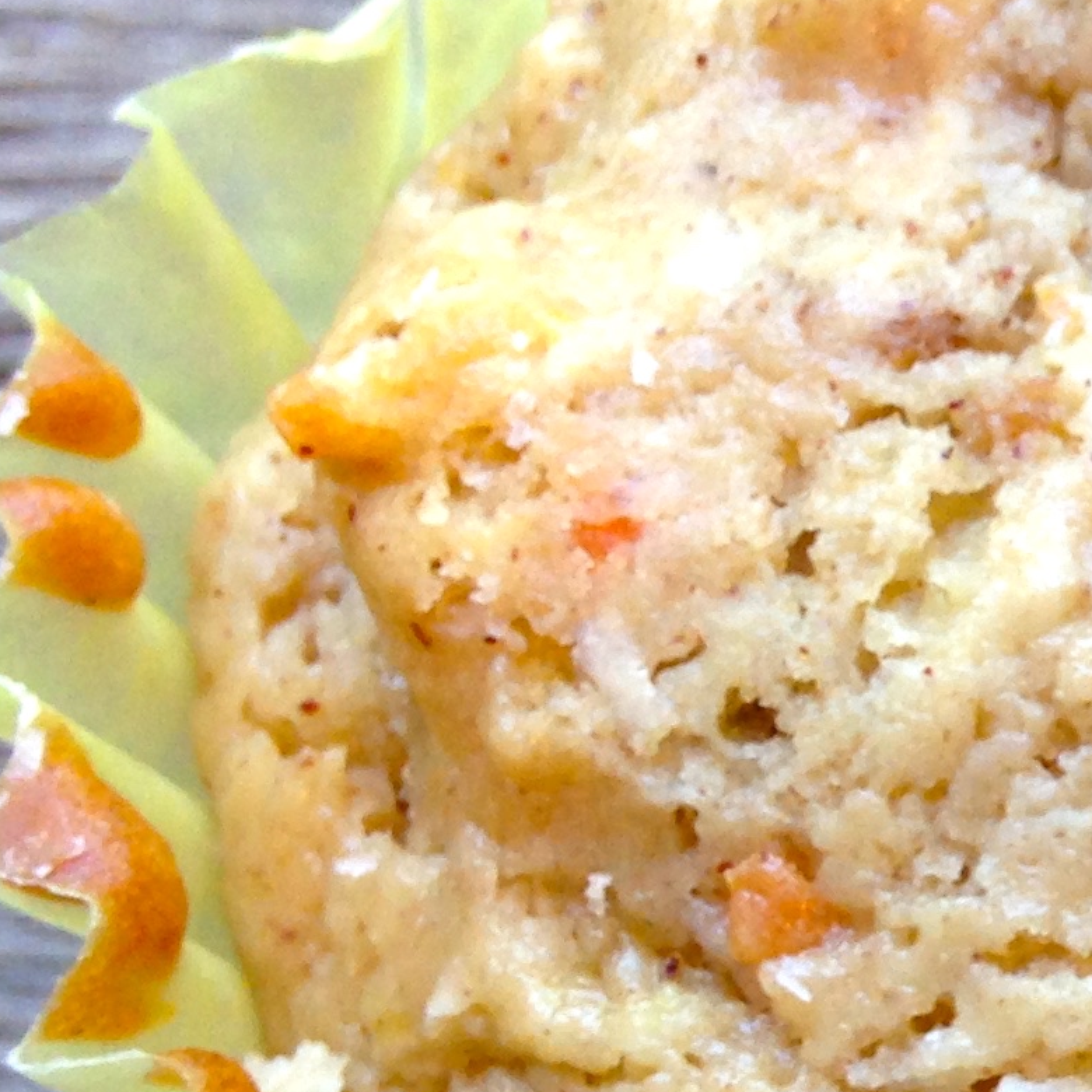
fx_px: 4354
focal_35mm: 122
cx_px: 1945
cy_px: 654
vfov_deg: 14.3
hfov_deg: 13.0
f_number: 2.4
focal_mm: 4.12
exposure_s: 1/20
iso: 64
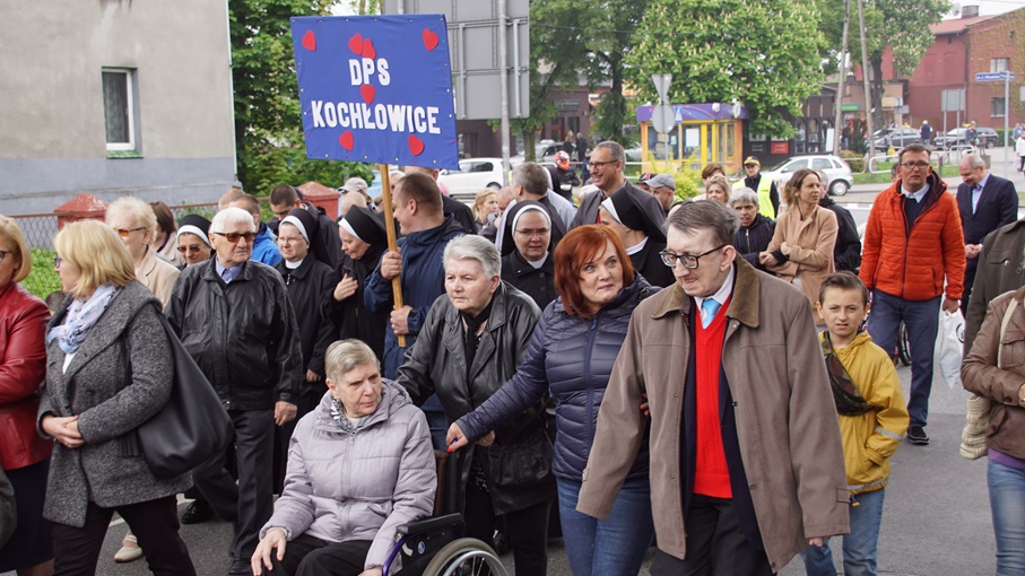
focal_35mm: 52
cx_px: 461
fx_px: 1413
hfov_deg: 39.8
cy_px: 298
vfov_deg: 23.1
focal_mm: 30
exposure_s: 1/100
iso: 100
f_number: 5.6
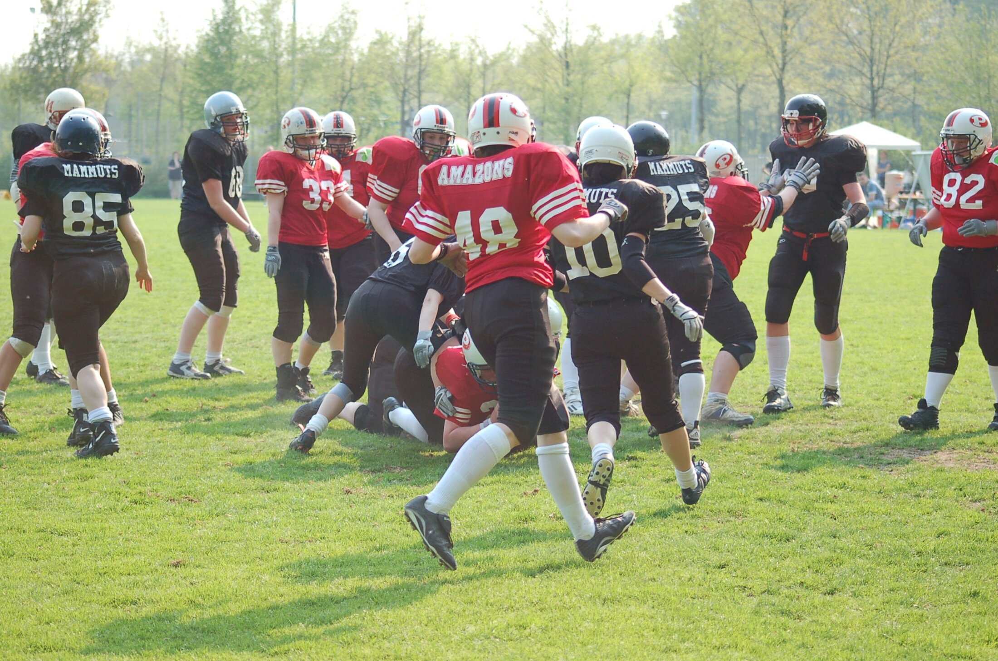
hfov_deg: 19.5
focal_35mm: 105
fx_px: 2905
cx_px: 499
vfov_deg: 13.0
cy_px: 330
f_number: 4
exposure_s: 1/1000
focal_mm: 70
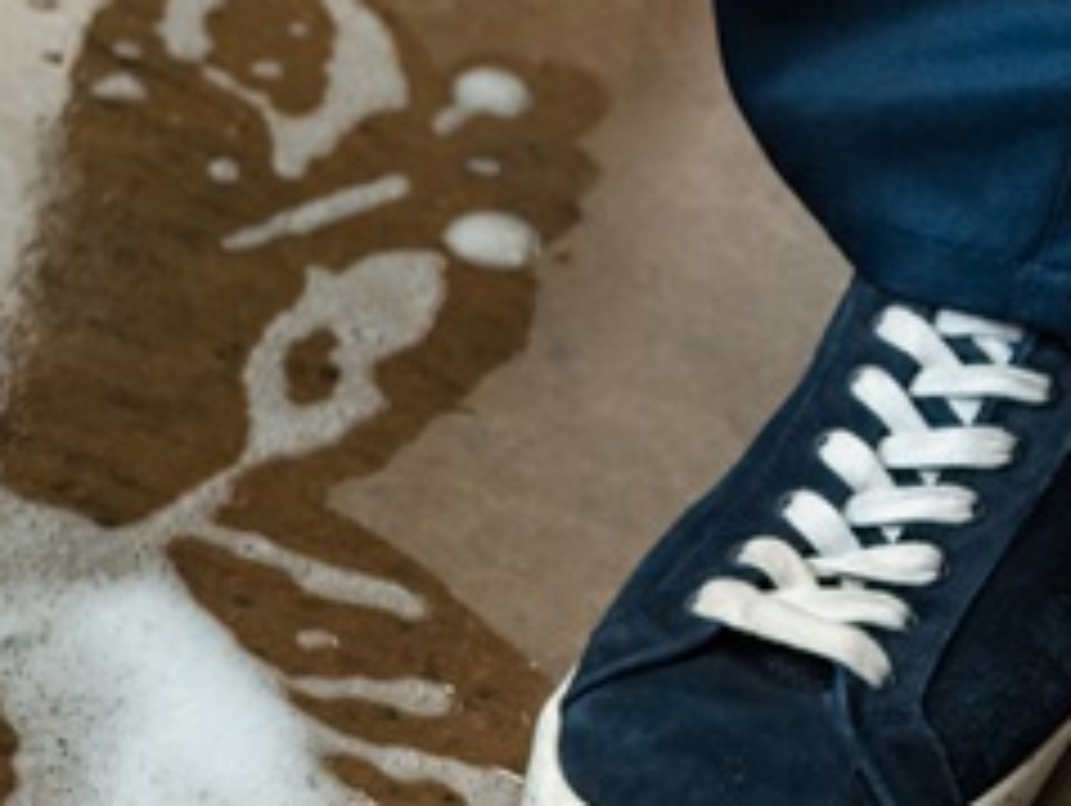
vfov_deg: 4.4
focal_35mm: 339
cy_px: 446
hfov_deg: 5.7
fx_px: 10499
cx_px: -1228
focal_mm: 70
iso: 400
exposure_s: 1/200
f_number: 3.2
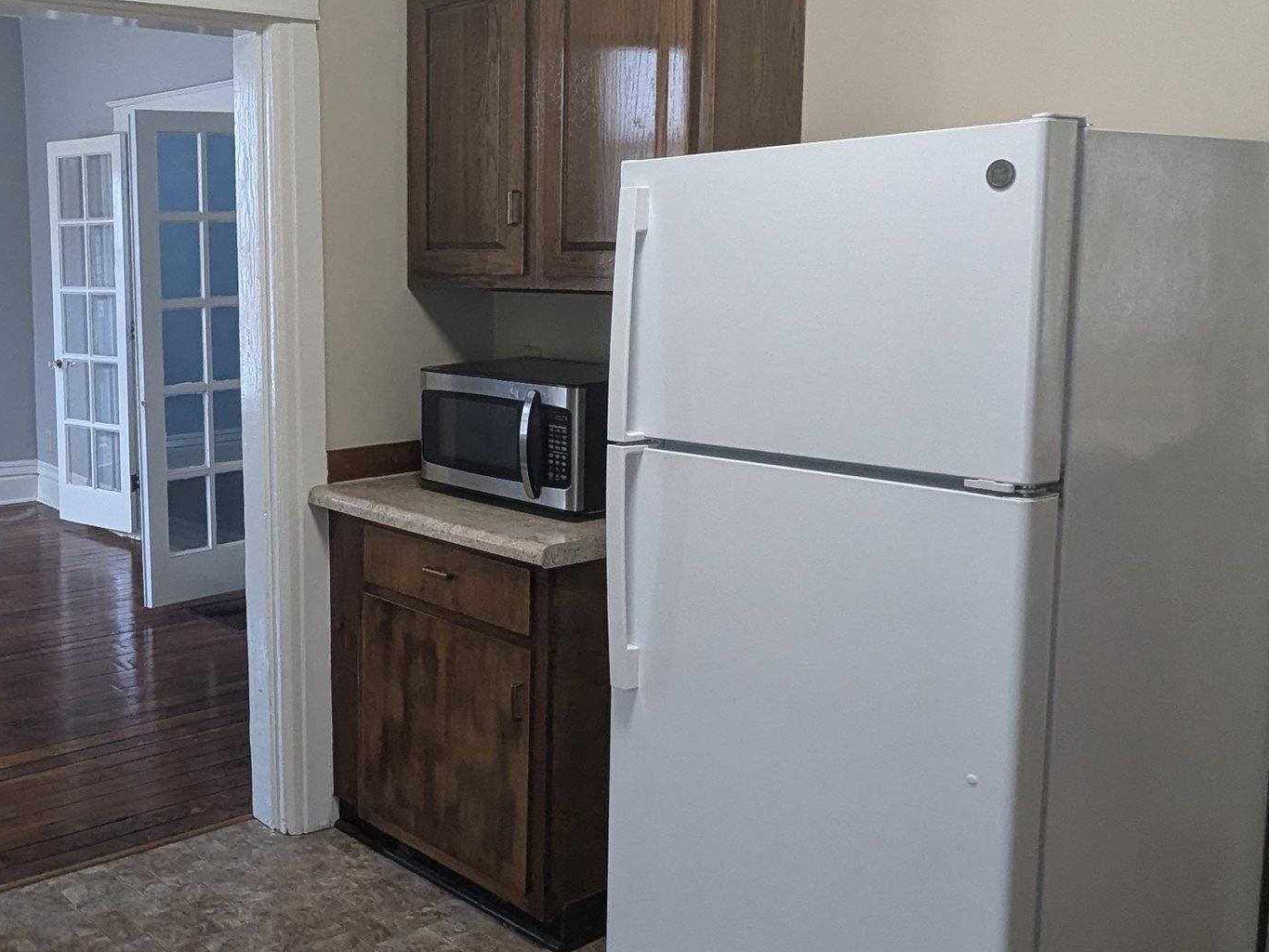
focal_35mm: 36
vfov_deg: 39.6
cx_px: 214
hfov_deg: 47.8
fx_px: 1320
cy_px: 422
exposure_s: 1/40
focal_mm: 2.35
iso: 166
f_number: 2.2
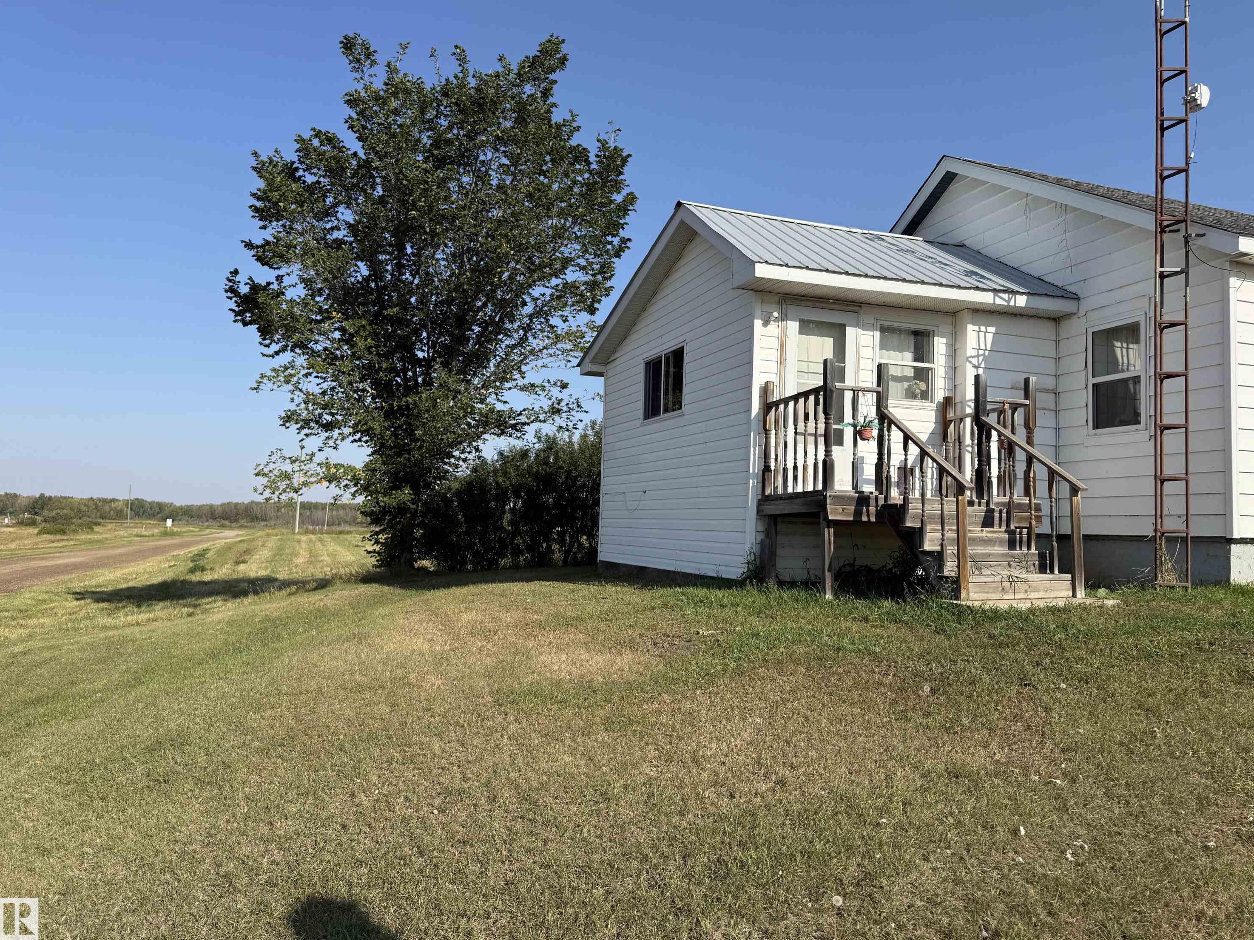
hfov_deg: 69.4
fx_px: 906
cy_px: 466
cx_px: 649
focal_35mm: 25
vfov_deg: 54.9
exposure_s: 1/4673
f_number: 1.78
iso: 80
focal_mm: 6.76
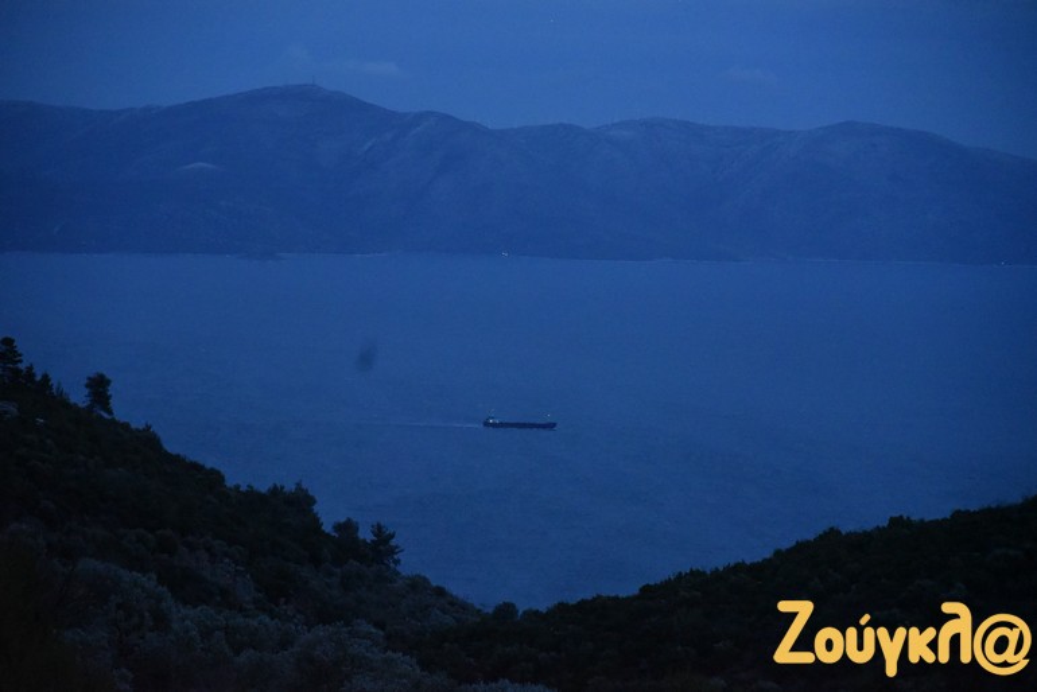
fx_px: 3458
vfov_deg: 11.4
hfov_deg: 17.1
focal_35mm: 120
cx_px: 518
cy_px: 346
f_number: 4
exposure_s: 1/400
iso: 12800
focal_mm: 120
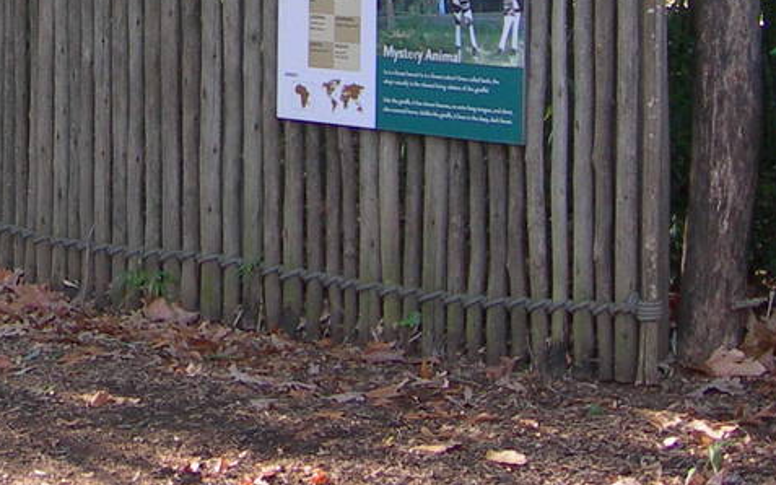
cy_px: -218
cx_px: -242
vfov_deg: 9.5
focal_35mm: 135
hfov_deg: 14.8
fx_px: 2855
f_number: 2.8
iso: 50
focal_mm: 7.8
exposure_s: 1/46.7
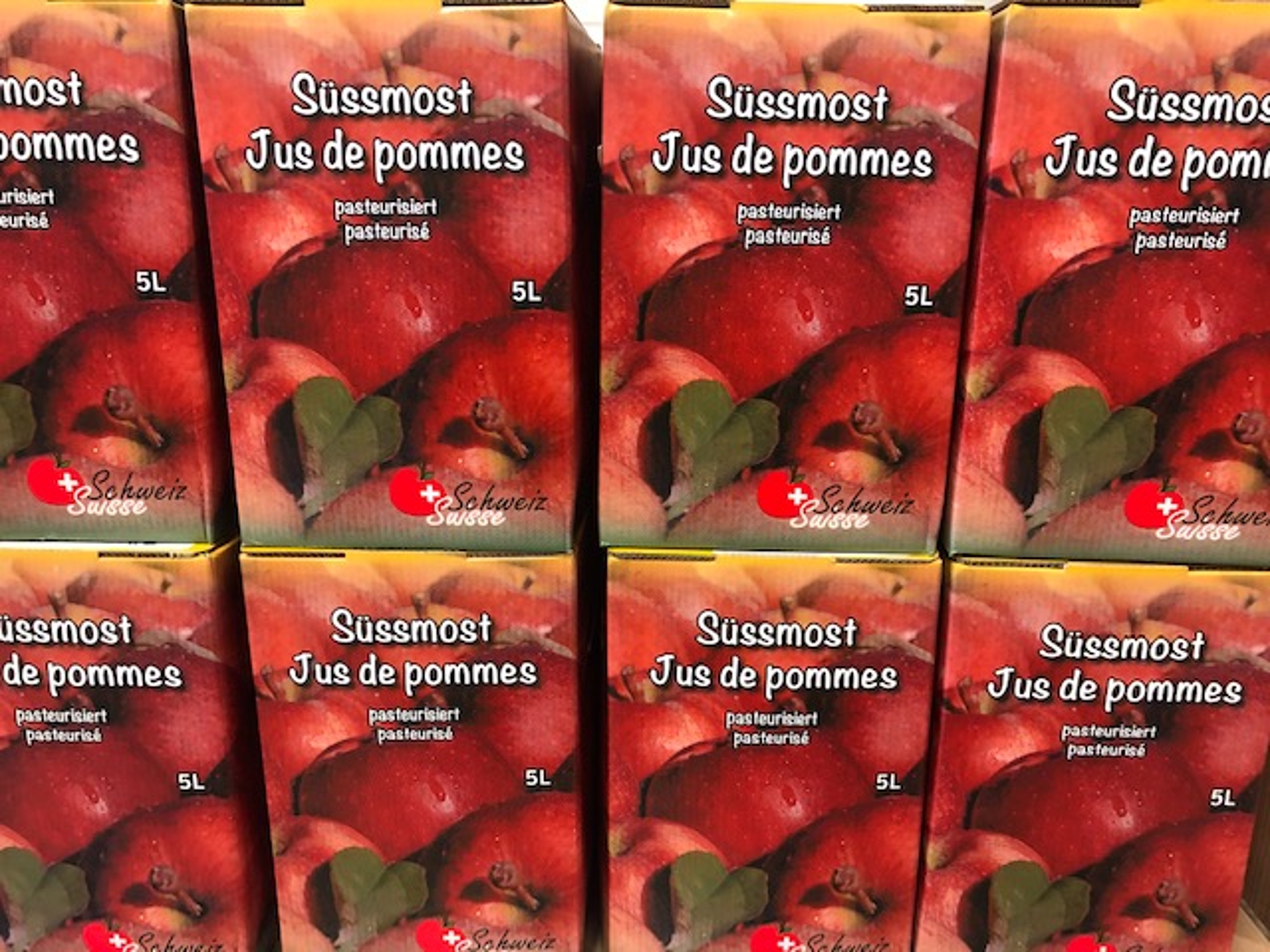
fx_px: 1027
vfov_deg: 49.7
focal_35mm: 28
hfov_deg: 63.4
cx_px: 635
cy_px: 476
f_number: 1.8
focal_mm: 4
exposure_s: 1/17
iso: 80
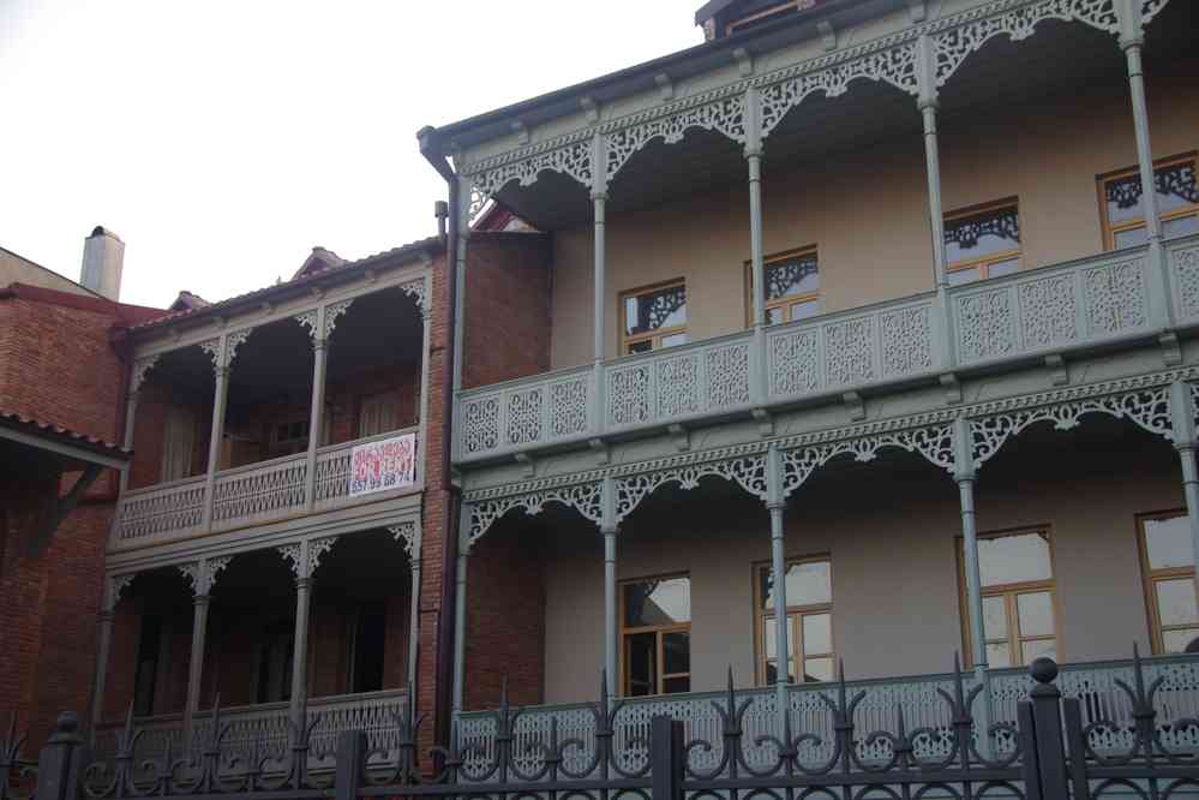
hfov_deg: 45.4
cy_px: 400
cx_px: 600
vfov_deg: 31.2
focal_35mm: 43
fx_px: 1432
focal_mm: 29.4
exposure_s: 1/60
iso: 400
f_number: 6.3
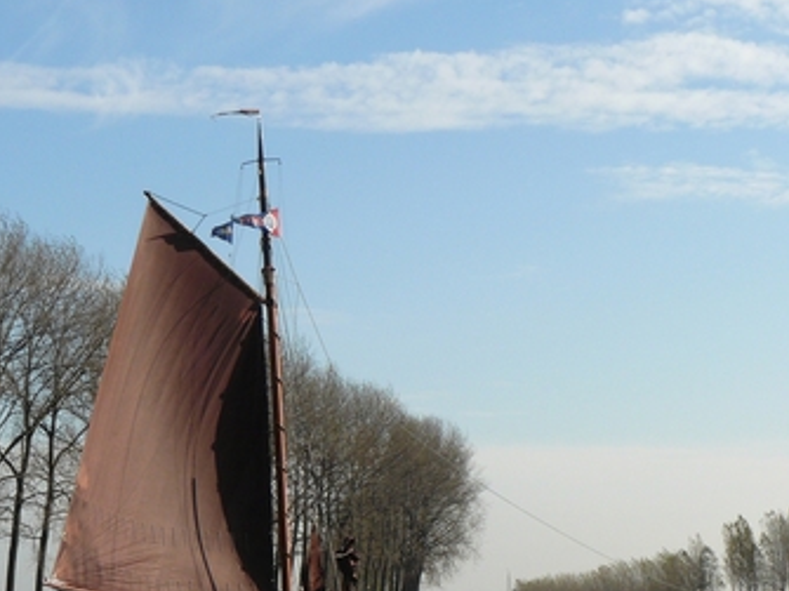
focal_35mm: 111
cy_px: 483
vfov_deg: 13.3
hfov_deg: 17.7
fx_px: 2529
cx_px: 457
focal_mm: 10.4
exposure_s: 1/500
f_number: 5.6
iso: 100
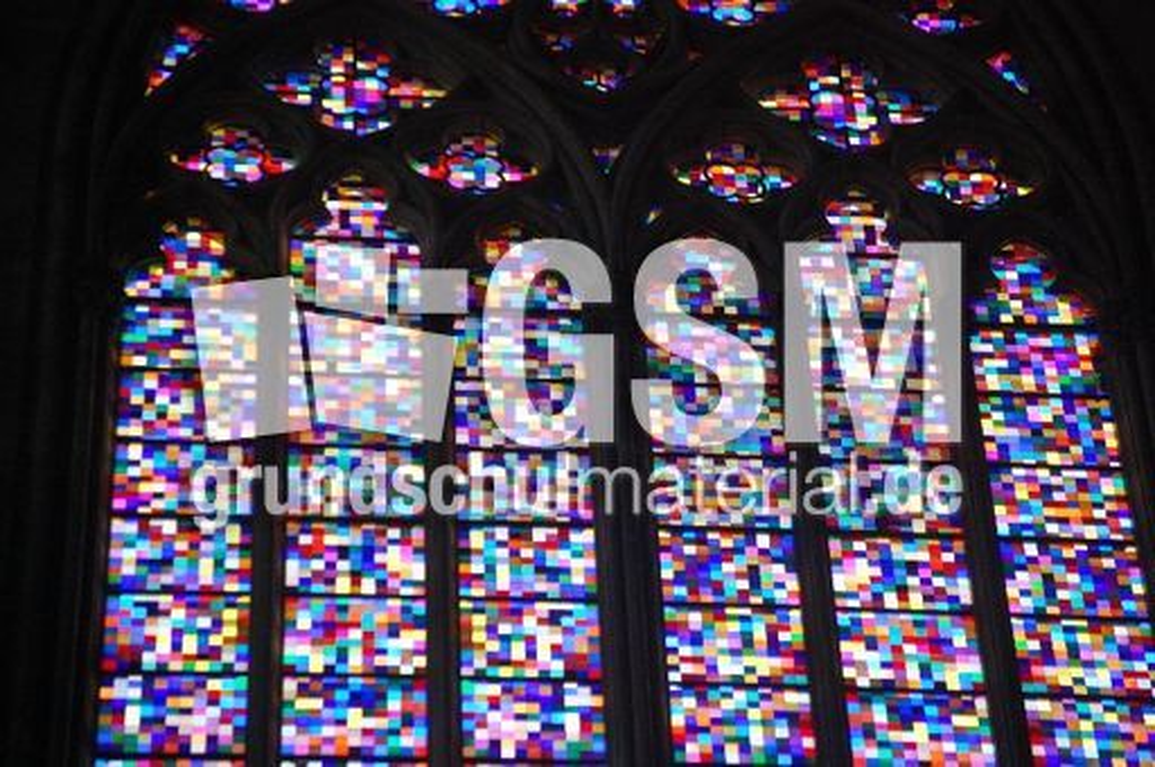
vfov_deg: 8.9
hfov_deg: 13.4
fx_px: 4902
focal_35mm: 153
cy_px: 384
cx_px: 578
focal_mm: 102
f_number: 4.8
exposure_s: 1/100
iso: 800
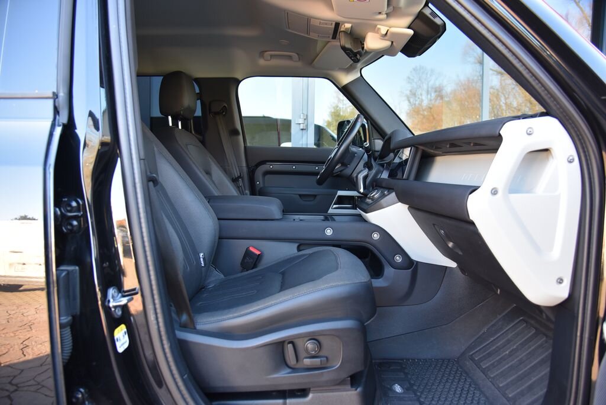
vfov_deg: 53.2
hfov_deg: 73.7
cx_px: 303
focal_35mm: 24
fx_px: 404
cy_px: 202
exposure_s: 1/60
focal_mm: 24
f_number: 4
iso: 500
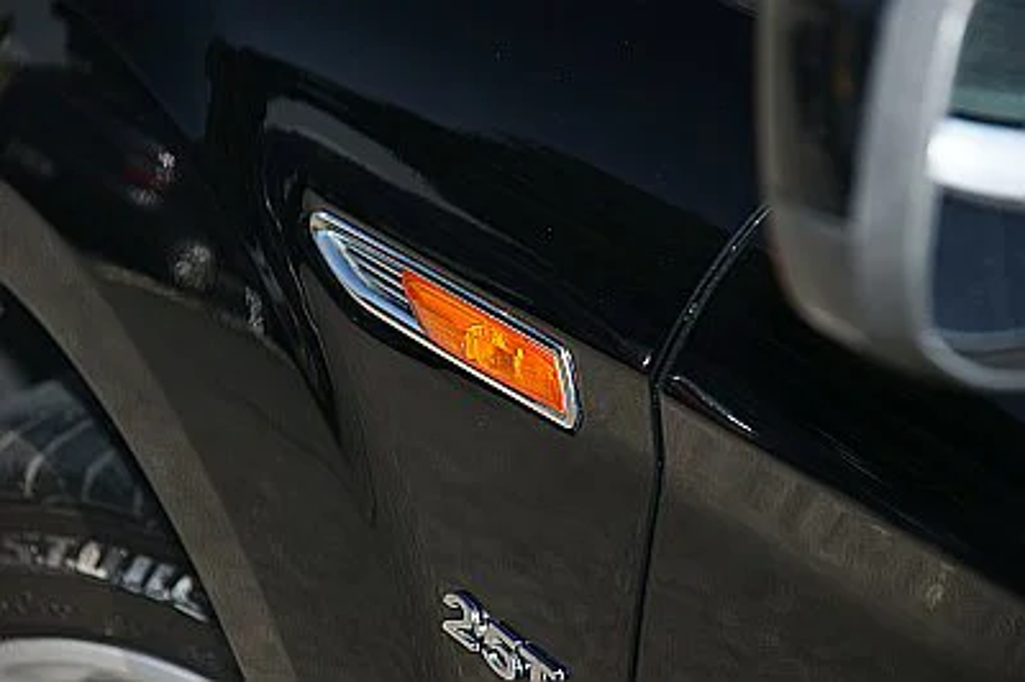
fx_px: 4481
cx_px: 512
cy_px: 341
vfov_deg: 8.7
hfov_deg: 13.1
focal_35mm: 158
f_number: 5.6
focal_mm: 105
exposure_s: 1/125
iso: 100
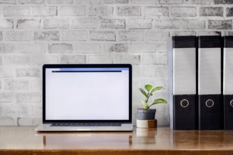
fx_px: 686
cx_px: 116
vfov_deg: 12.9
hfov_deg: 19.3
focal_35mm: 106
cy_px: 77
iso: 100
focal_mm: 105
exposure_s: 8
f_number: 18
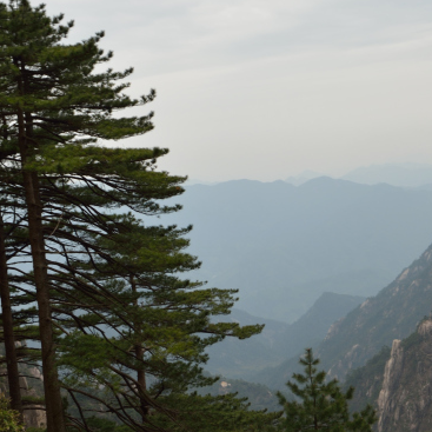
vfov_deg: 26.9
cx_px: 266
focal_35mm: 64
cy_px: 190
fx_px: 904
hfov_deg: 26.8
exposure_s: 1/200
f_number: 5
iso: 100
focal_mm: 18
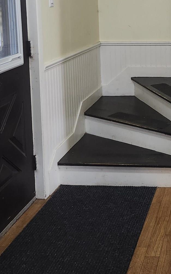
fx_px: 418
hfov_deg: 21.8
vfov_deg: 34.7
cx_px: 192
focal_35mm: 56
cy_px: 40
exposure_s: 1/120
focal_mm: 5.54
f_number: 1.8
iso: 500
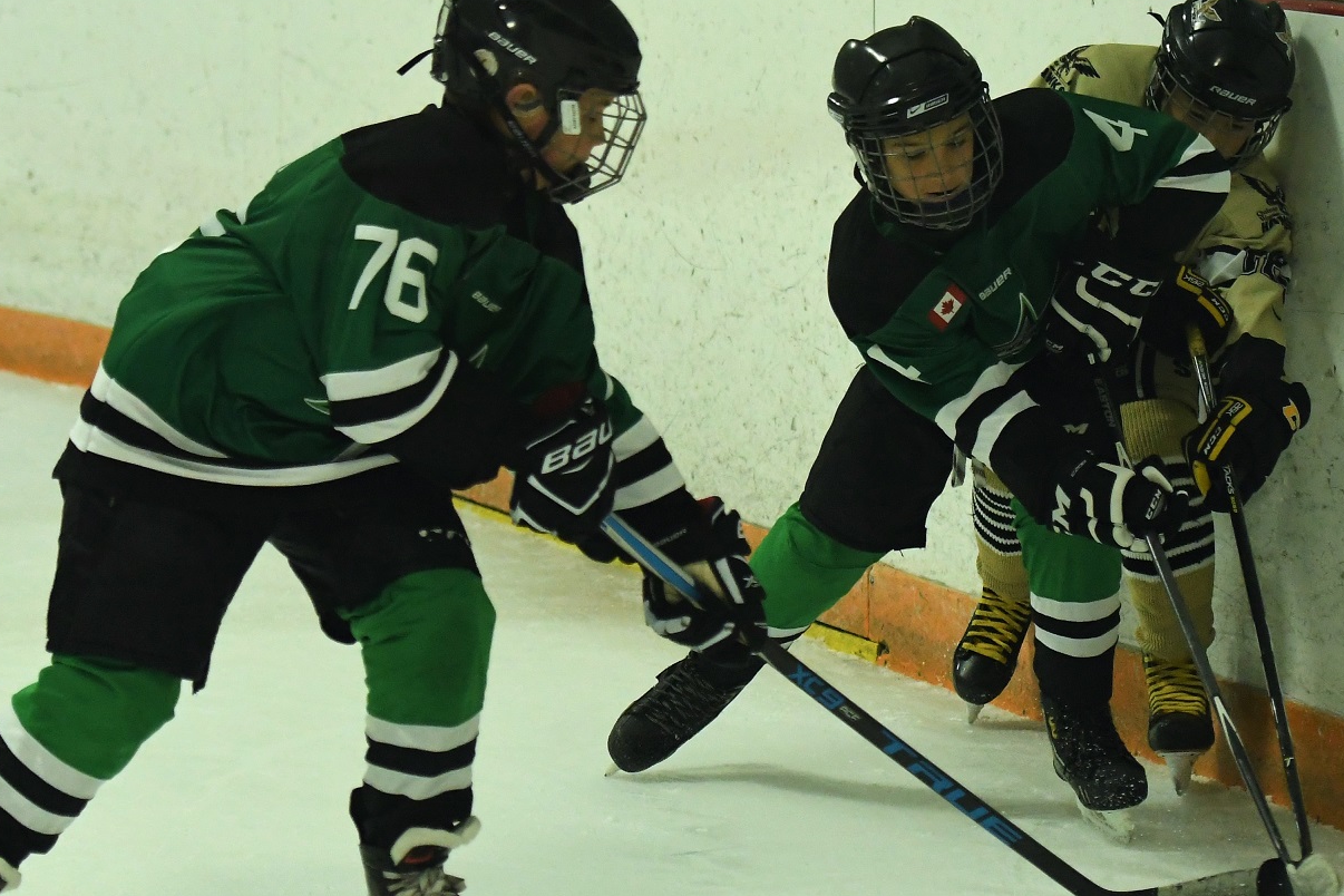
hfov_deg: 15.1
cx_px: 678
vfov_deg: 10.1
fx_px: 5077
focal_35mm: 136
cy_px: 510
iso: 3200
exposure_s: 1/1000
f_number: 2.8
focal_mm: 78
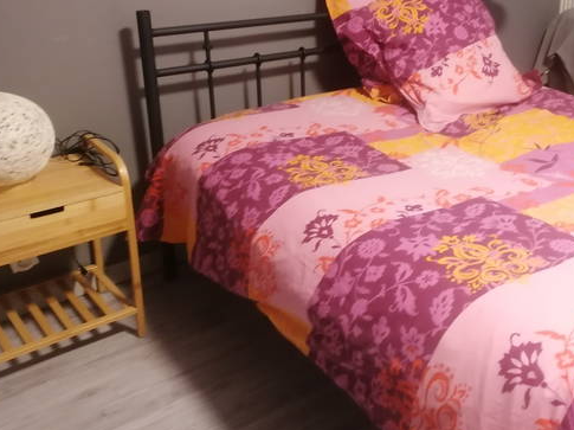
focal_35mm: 44
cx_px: 432
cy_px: 142
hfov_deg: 41.7
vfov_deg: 32.6
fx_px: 729
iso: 640
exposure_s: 1/16.7
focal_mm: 4.75
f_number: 1.8
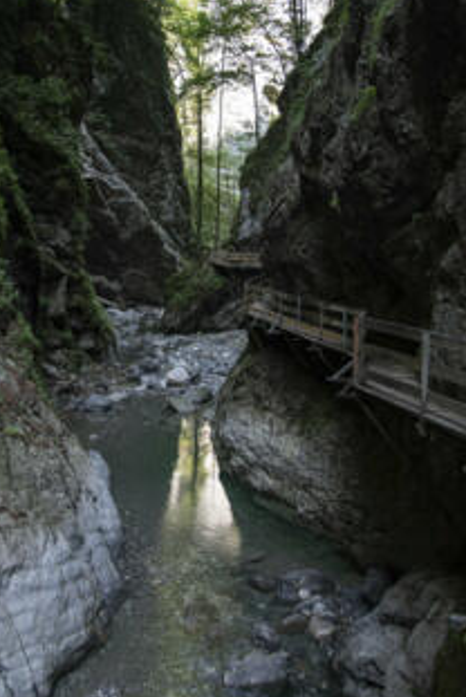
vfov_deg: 55.6
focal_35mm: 34
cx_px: 168
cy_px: 303
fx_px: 659
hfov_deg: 38.7
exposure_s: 1/160
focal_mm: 24
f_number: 4
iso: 800
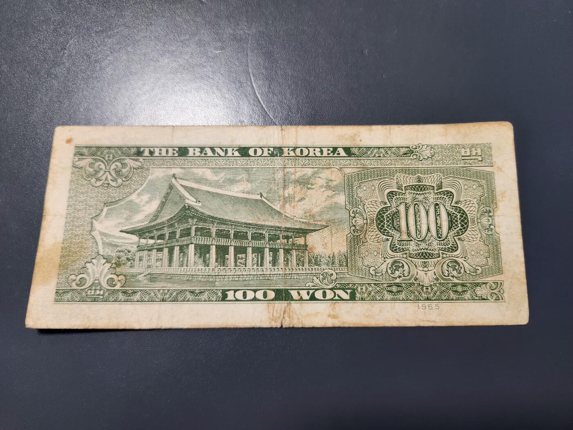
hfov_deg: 73.9
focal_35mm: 23
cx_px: 286
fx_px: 381
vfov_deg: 58.9
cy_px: 215
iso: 250
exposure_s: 1/101
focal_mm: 5.4
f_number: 1.8
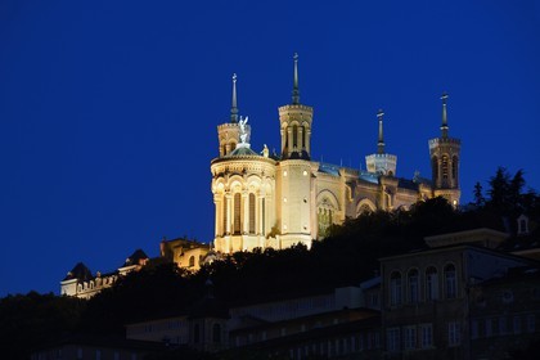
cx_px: 270
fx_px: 1950
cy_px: 180
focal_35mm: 130
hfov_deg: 15.8
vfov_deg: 10.5
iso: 800
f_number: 5.6
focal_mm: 130
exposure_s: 1/5
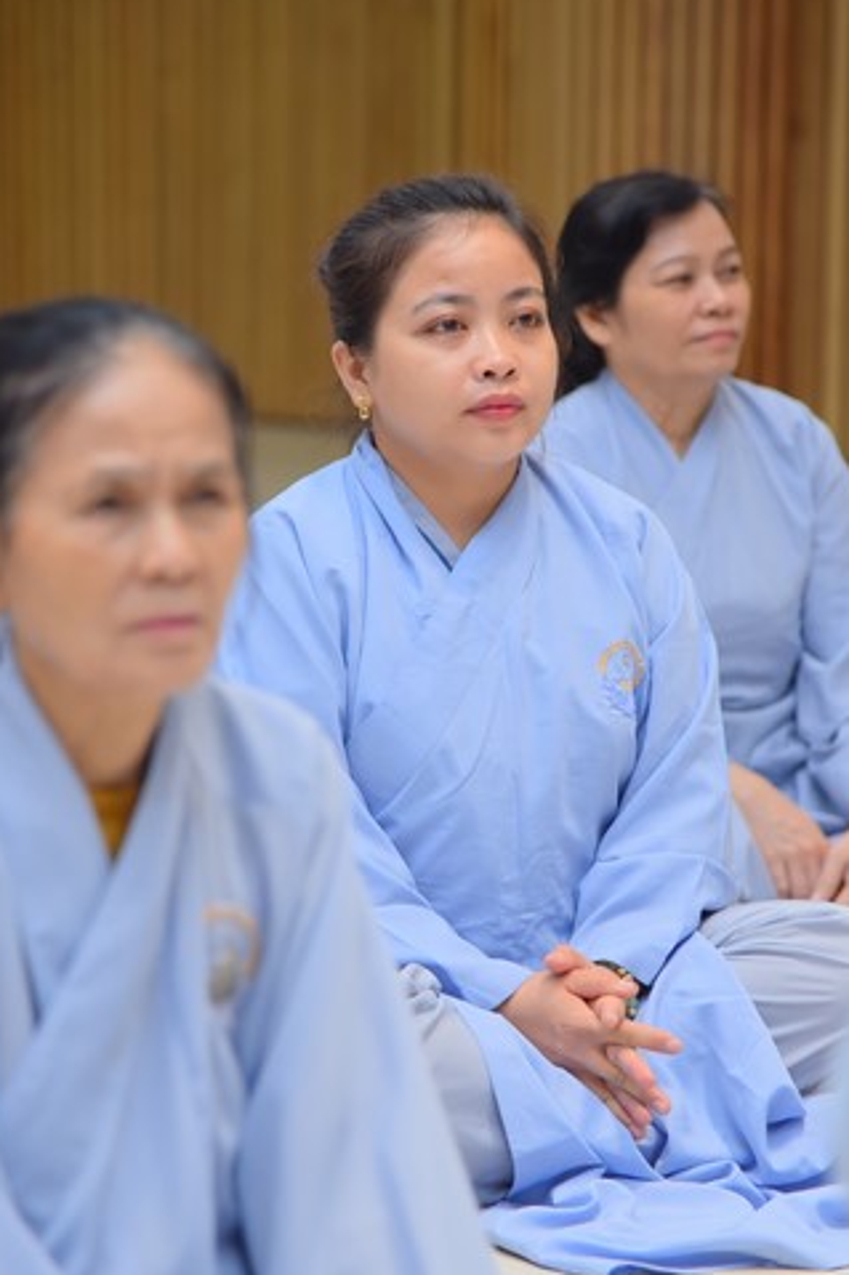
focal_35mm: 163
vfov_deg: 12.6
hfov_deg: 8.4
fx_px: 5770
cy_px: 719
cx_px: 331
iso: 1250
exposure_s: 1/160
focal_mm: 120
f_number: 4
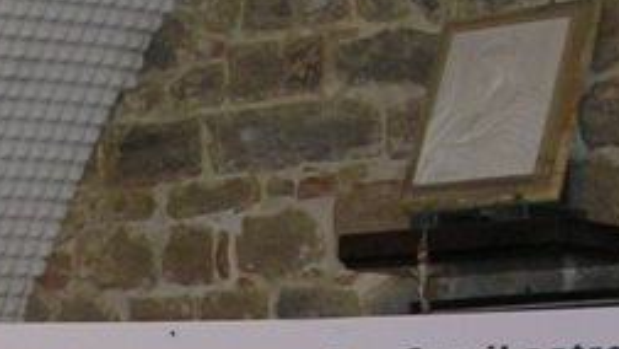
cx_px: 44
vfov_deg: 7.2
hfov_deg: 12.8
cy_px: 573
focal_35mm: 166
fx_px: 2726
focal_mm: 9.1
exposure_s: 1/60.1
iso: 200
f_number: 3.4
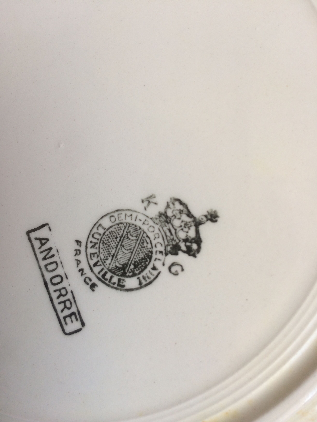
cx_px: 158
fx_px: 354
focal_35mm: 29
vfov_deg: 61.7
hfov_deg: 48.2
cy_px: 211
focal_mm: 4.15
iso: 40
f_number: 2.2
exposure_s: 1/50
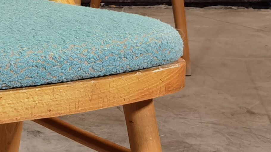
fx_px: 1092
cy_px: 145
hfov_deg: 13.2
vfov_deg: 8.0
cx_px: -152
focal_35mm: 152
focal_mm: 6.71
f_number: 1.9
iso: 100
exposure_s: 1/50
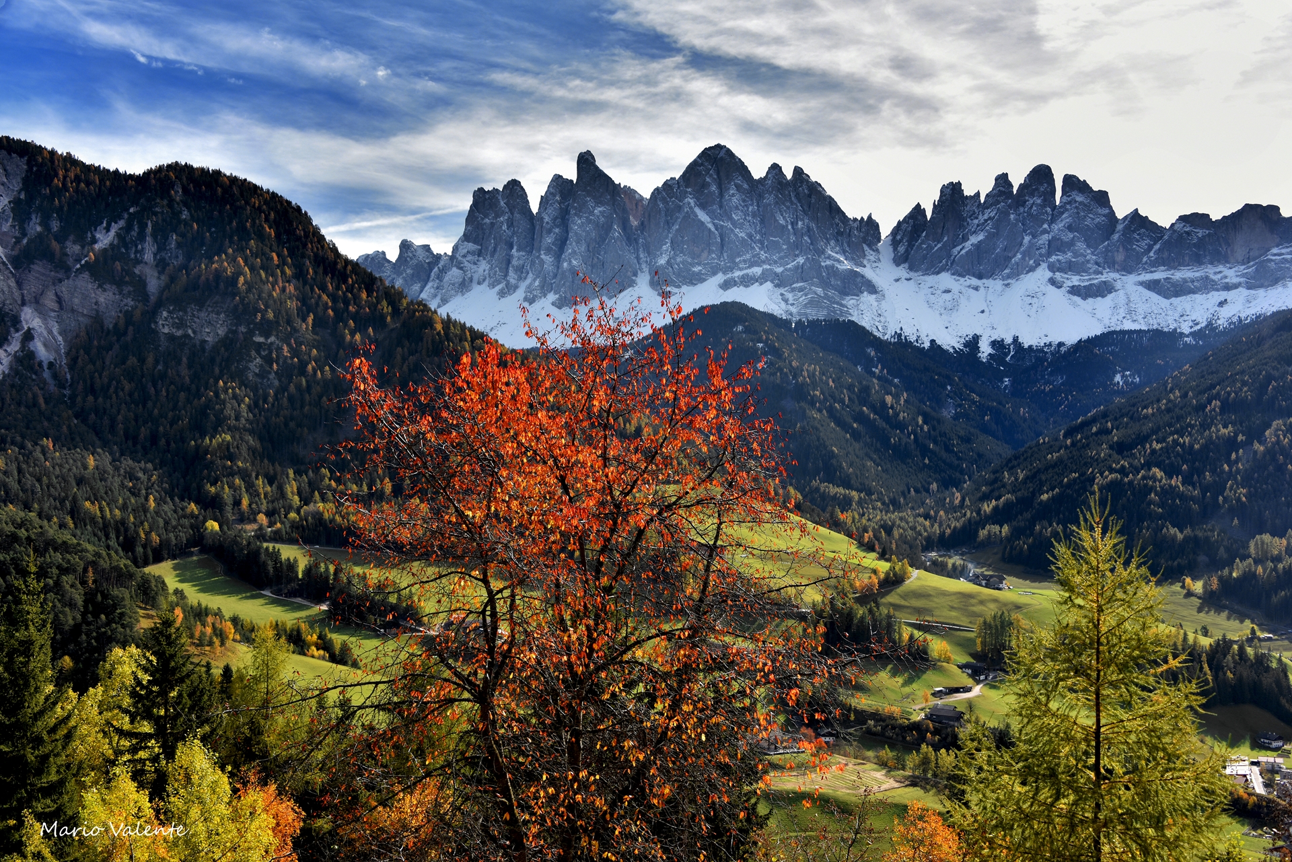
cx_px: 646
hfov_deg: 53.1
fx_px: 1292
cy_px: 431
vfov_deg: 36.9
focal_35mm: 36
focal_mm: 36
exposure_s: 1/400
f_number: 7.1
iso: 100
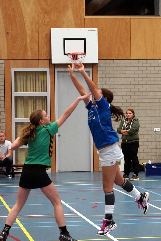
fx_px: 617
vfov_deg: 22.1
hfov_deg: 14.9
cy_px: 123
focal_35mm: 92
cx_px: 66
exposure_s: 1/160
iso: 640
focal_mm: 50
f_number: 2.8
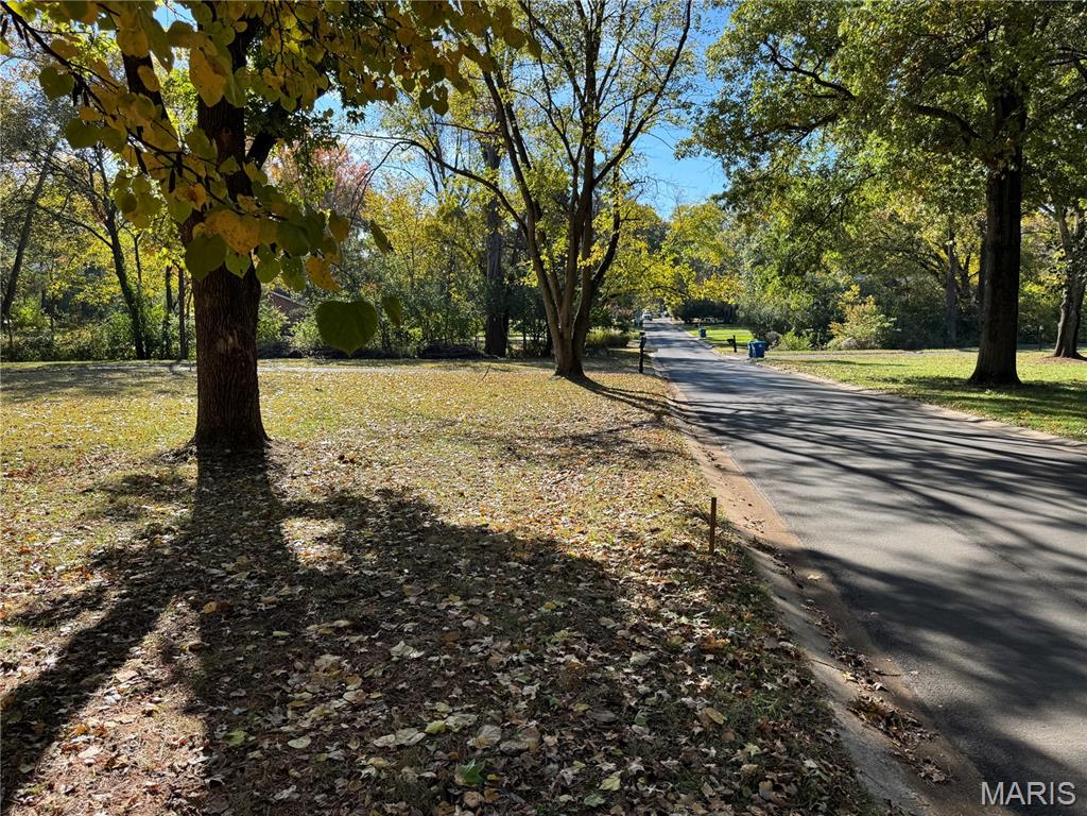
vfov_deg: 56.8
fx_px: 754
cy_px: 408
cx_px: 544
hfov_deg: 71.6
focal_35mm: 24
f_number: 1.78
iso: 80
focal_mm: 6.76
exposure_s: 1/1339
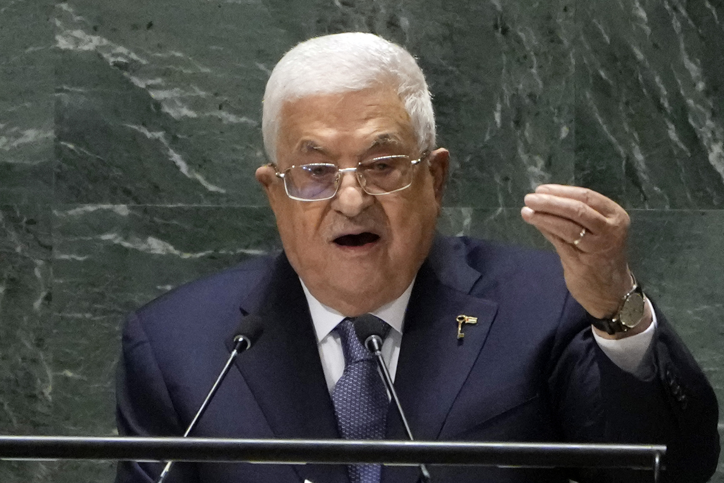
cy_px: 242
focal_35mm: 600
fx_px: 12066
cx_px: 362
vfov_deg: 2.3
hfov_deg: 3.4
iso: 6400
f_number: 5.6
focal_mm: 400
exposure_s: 1/250
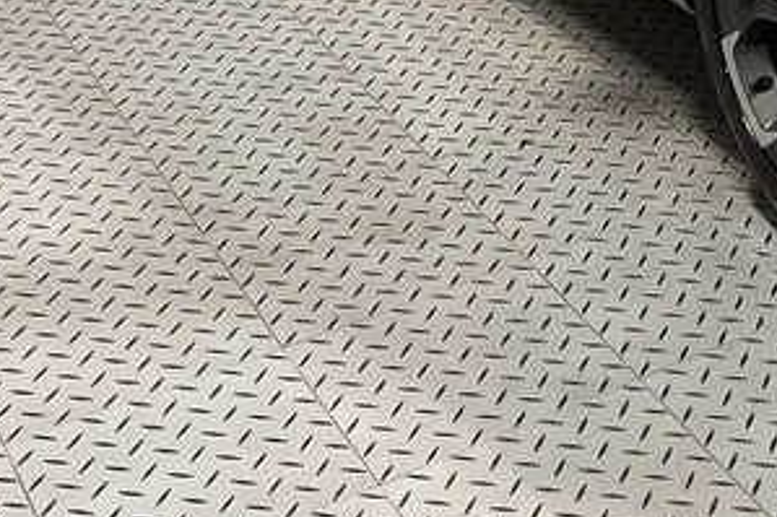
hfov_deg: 19.4
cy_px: -301
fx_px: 2092
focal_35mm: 97
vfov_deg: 13.2
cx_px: 1006
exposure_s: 1/120
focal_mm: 3
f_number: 1.8
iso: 64
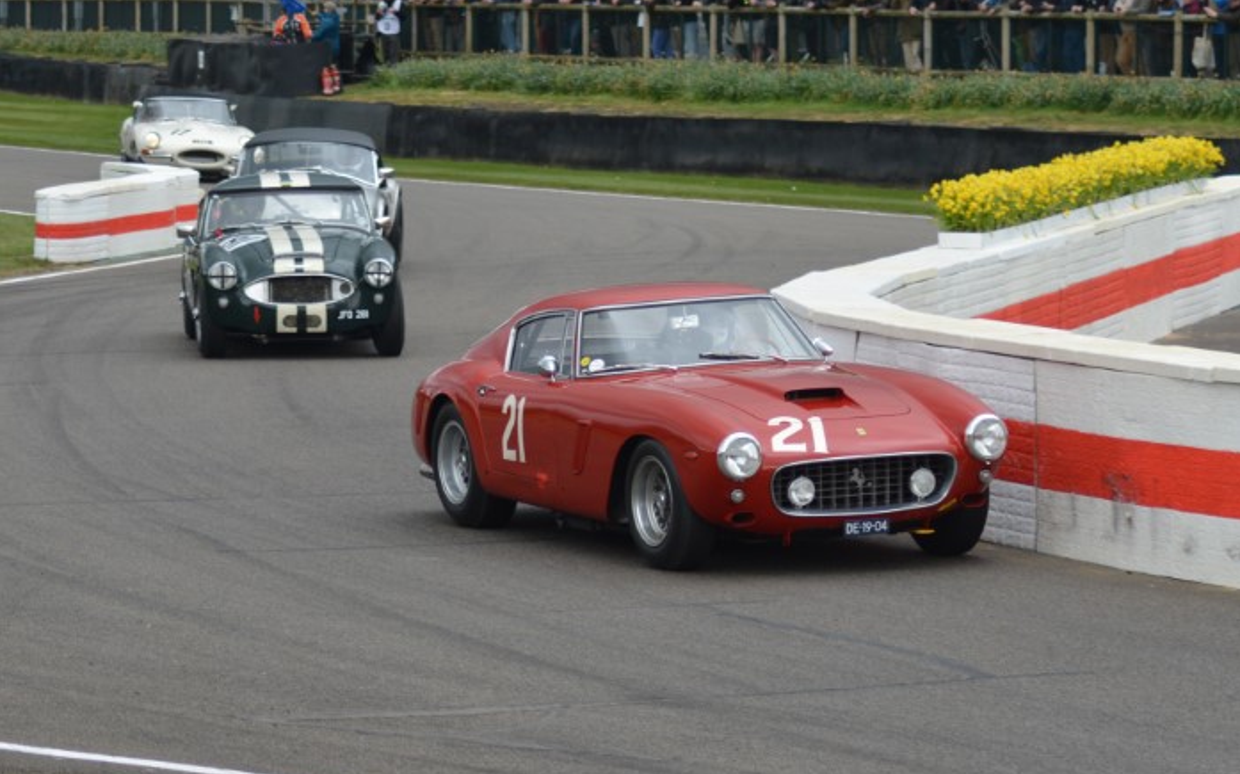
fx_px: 4256
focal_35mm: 126
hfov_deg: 16.6
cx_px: 621
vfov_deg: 10.4
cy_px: 378
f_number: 5
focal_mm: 82
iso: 400
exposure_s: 1/500
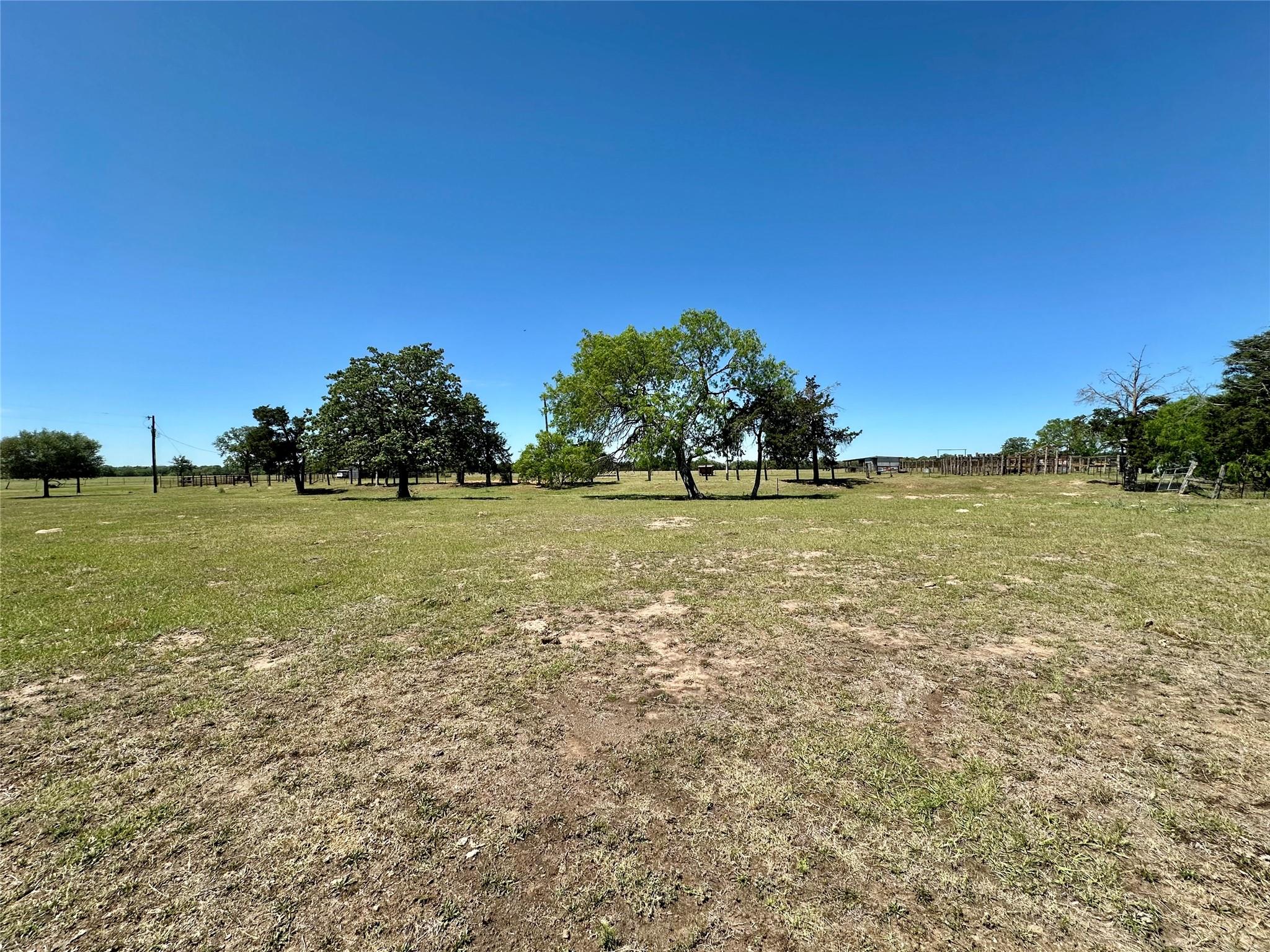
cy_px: 476
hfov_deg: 102.1
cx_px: 635
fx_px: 514
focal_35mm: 14
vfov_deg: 85.7
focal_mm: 2.22
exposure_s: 1/1742
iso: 40
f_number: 2.2
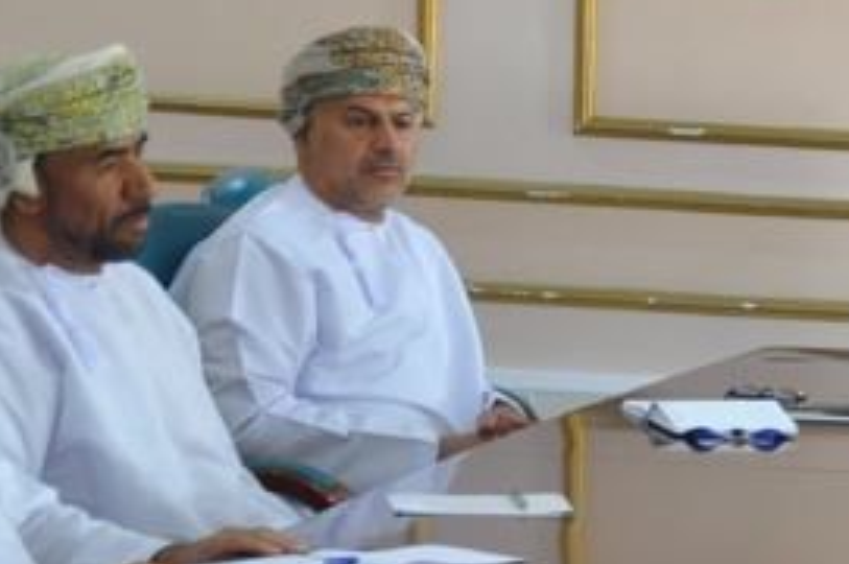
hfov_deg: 10.8
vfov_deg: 7.3
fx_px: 4381
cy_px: 497
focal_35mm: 186
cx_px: 1100
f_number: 4.8
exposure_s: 1/30
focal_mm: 42
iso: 800
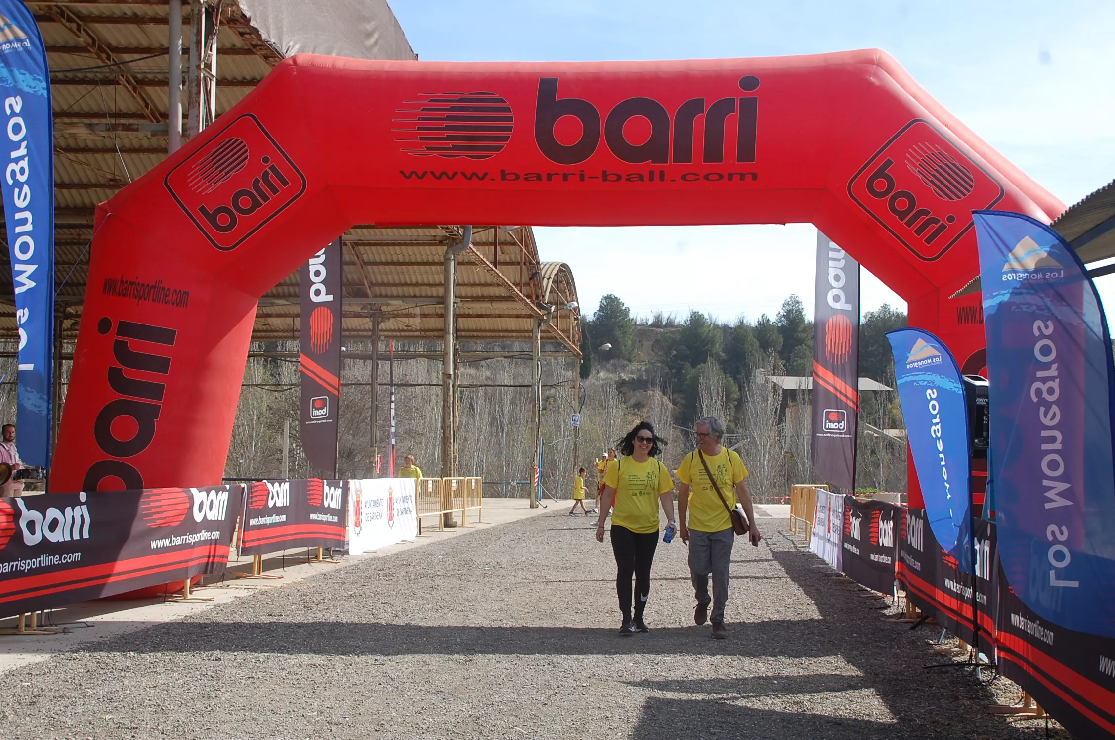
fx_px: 1484
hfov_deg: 41.2
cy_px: 370
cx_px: 558
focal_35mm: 48
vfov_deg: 28.0
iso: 200
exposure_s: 1/320
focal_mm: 32
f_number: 9
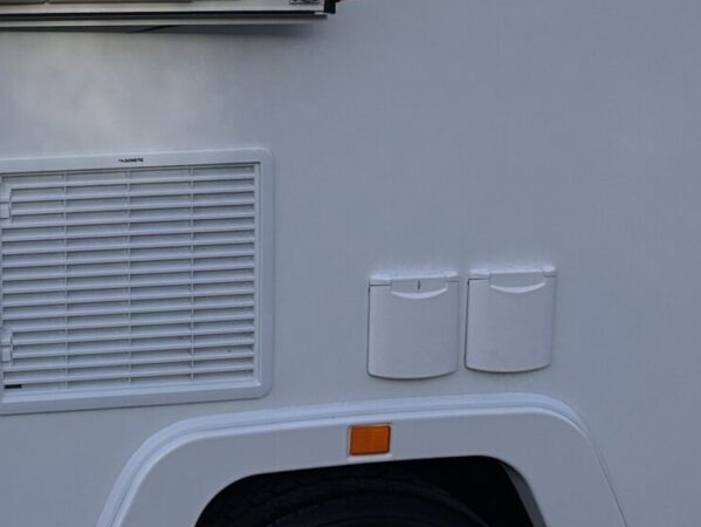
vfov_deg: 17.3
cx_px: -253
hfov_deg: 21.2
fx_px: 1662
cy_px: -77
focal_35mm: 82
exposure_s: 1/5848
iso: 80
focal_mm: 6.86
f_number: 1.78
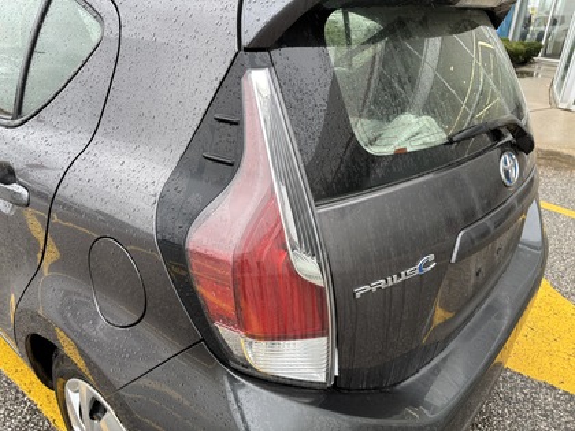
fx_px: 432
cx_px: 288
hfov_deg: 67.3
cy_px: 216
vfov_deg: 53.1
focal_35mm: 26
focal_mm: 5.96
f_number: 1.6
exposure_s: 1/121
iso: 64
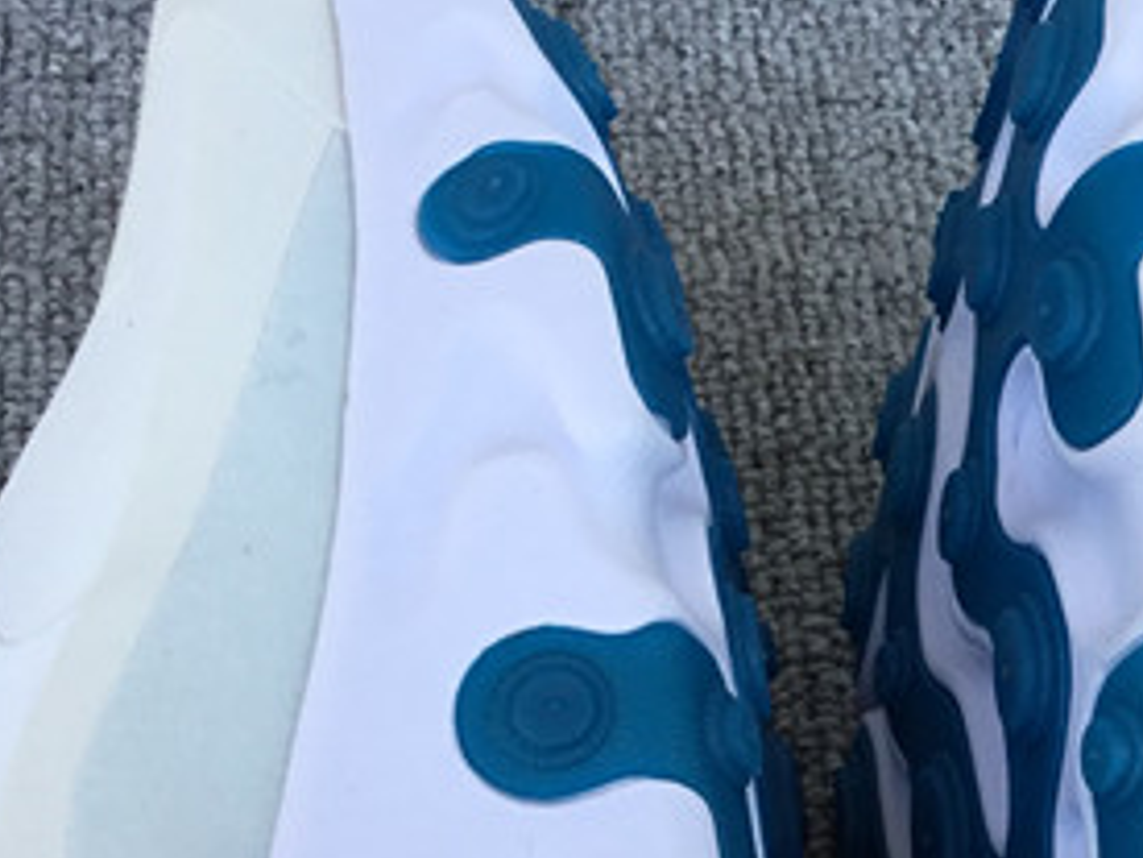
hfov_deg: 21.3
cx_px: 1035
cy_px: 742
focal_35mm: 90
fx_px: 2972
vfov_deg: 16.2
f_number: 2.4
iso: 25
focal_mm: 3.3
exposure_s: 1/257
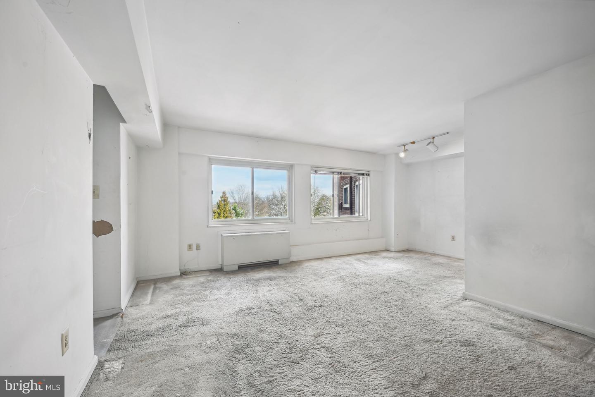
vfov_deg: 81.2
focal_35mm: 14
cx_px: 298
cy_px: 198
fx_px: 231
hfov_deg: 104.3
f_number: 9
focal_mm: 14
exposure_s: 1/25
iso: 200
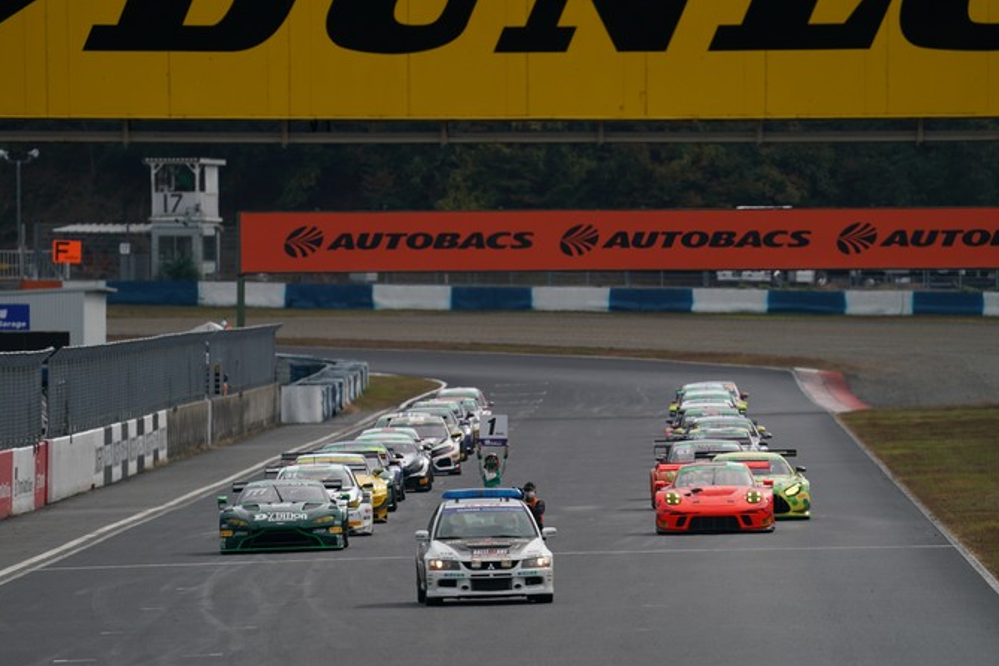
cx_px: 496
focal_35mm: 646
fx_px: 17925
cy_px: 336
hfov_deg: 3.2
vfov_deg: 2.1
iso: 200
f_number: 7.1
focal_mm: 600
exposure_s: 1/800
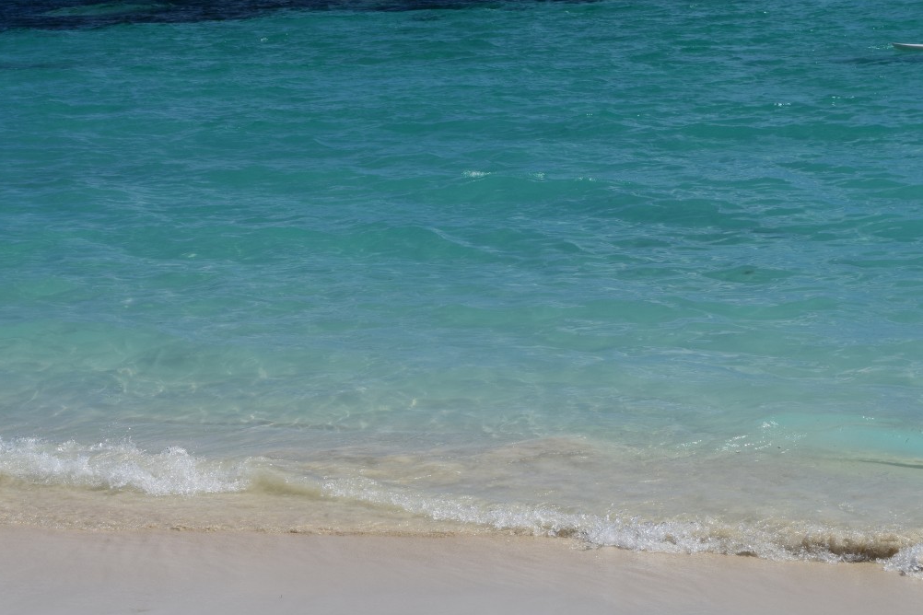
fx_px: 2487
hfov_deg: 21.0
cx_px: 404
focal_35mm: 97
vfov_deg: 14.1
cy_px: 339
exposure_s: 1/640
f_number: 11
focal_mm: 48
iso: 200
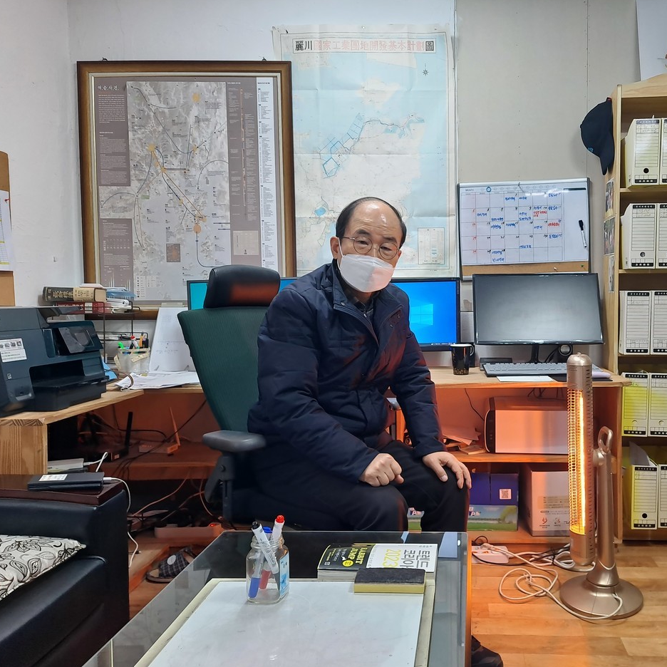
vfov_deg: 55.6
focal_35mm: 29
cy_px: 333
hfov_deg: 54.5
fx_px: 632
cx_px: 446
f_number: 1.8
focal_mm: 5.23
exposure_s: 1/60
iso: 100
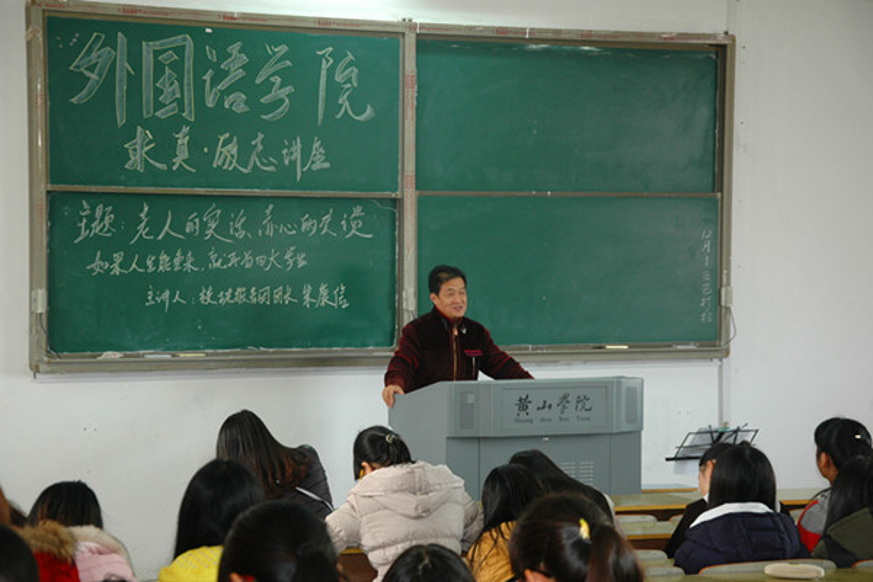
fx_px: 2401
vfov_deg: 13.8
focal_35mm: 99
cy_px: 291
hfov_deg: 20.6
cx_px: 436
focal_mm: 66
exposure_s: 1/15
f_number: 5.3
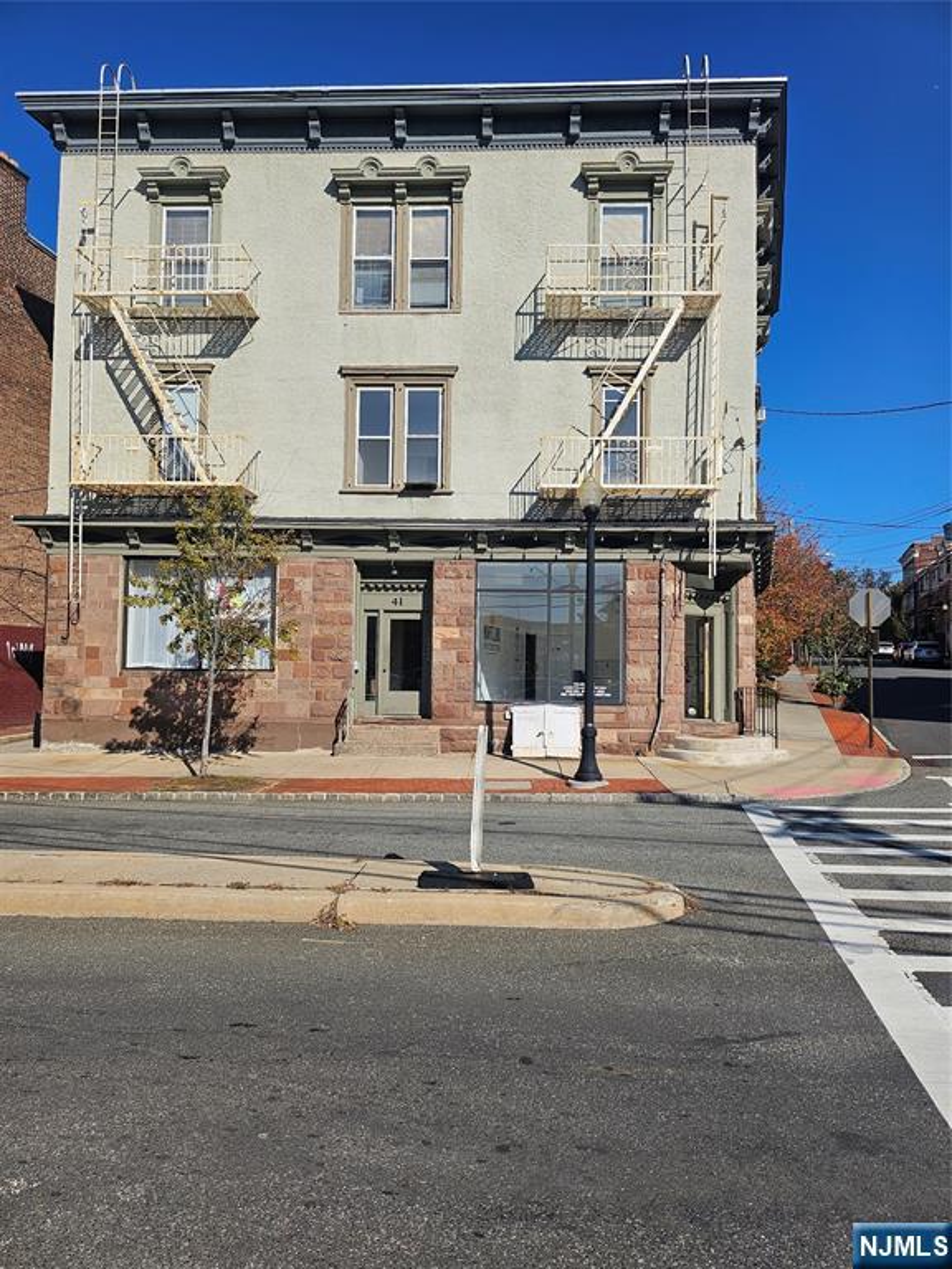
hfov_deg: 56.8
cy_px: 634
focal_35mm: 24
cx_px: 476
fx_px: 880
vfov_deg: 71.6
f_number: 1.8
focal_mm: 5
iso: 50
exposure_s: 1/6184
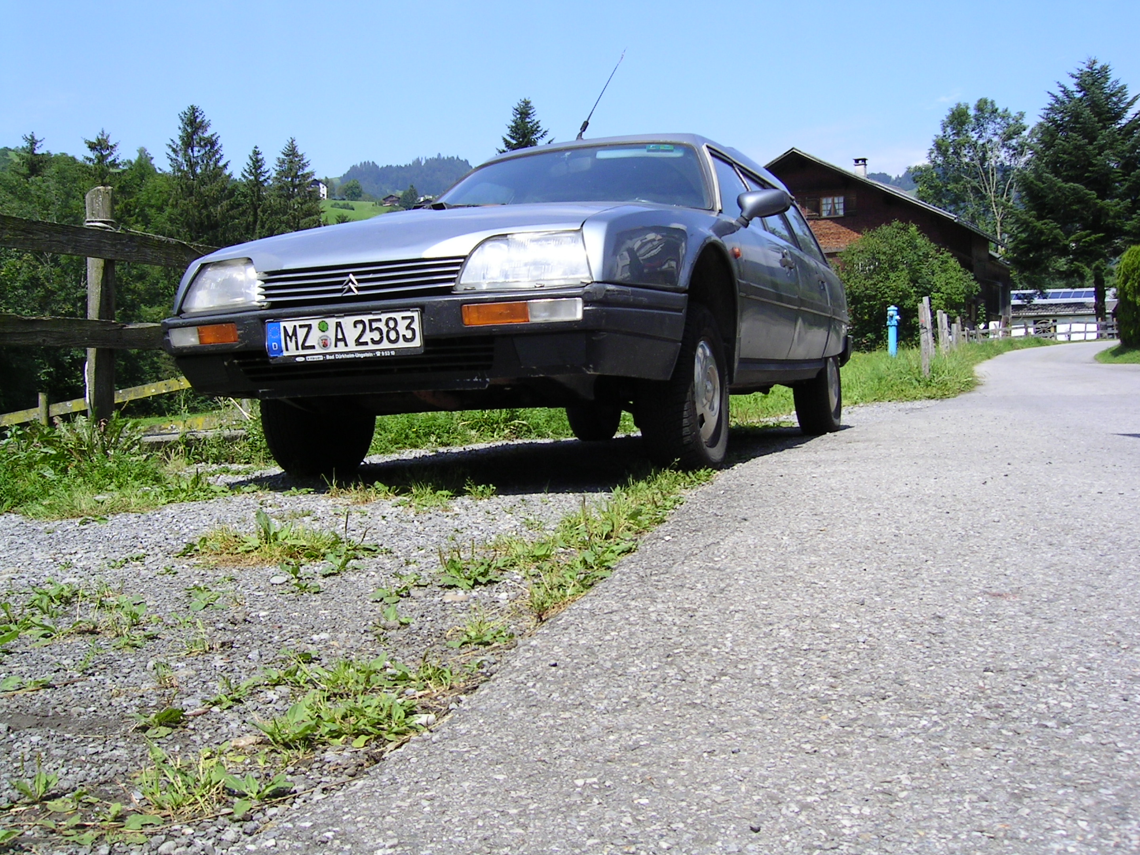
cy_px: 428
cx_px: 570
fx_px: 1186
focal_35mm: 36
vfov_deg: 39.7
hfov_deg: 51.4
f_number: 4.8
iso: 50
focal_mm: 5.6
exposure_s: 1/323
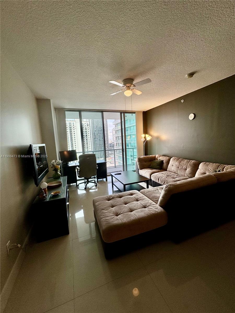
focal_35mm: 14
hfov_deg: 85.7
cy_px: 156
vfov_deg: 102.1
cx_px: 118
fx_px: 127
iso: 40
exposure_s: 1/401
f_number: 2.2
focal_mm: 2.22
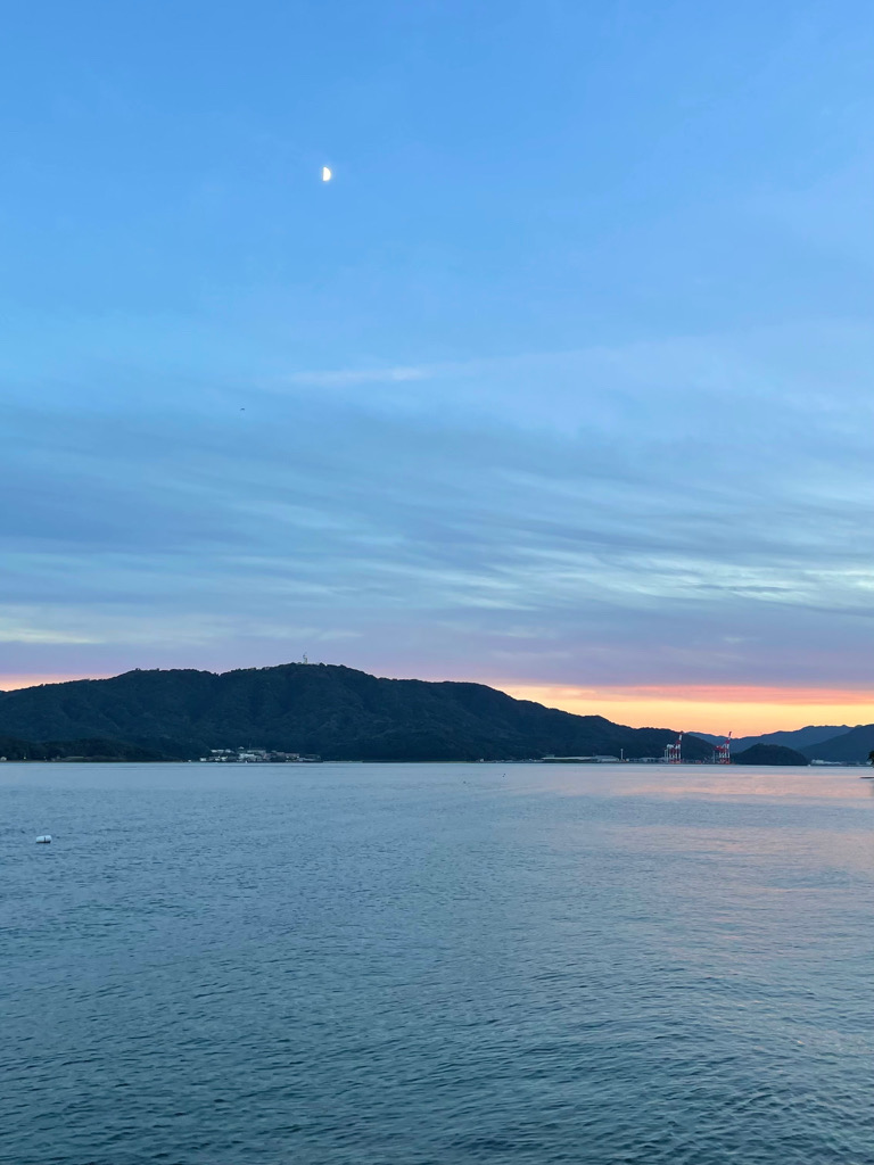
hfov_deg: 53.1
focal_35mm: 26
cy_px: 582
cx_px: 437
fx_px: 875
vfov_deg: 67.3
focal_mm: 4.2
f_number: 1.6
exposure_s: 1/121
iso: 50
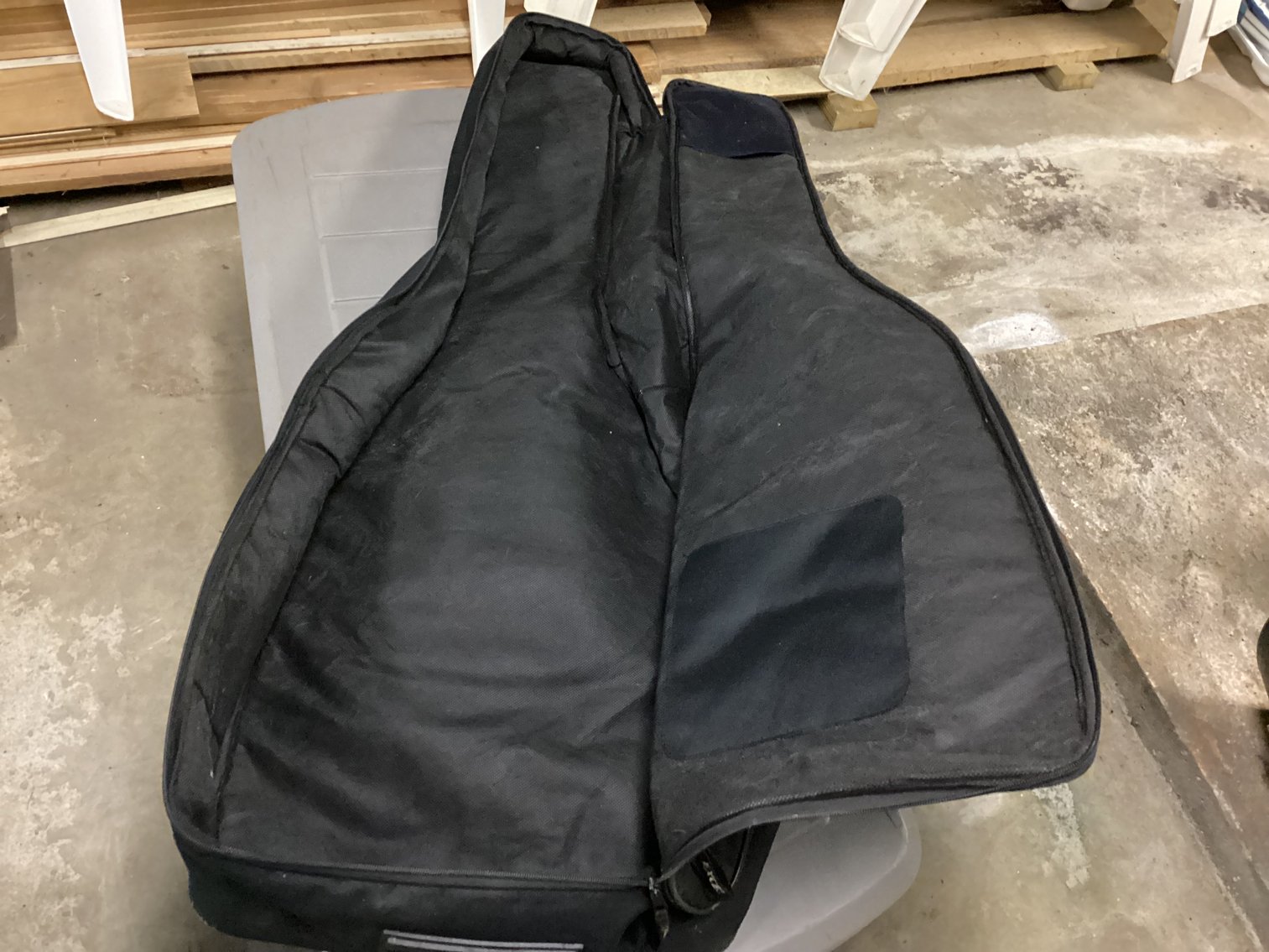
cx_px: 634
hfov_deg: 58.3
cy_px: 476
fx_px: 1137
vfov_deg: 45.4
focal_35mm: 31
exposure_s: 1/20
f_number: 2.4
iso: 800
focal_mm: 3.3
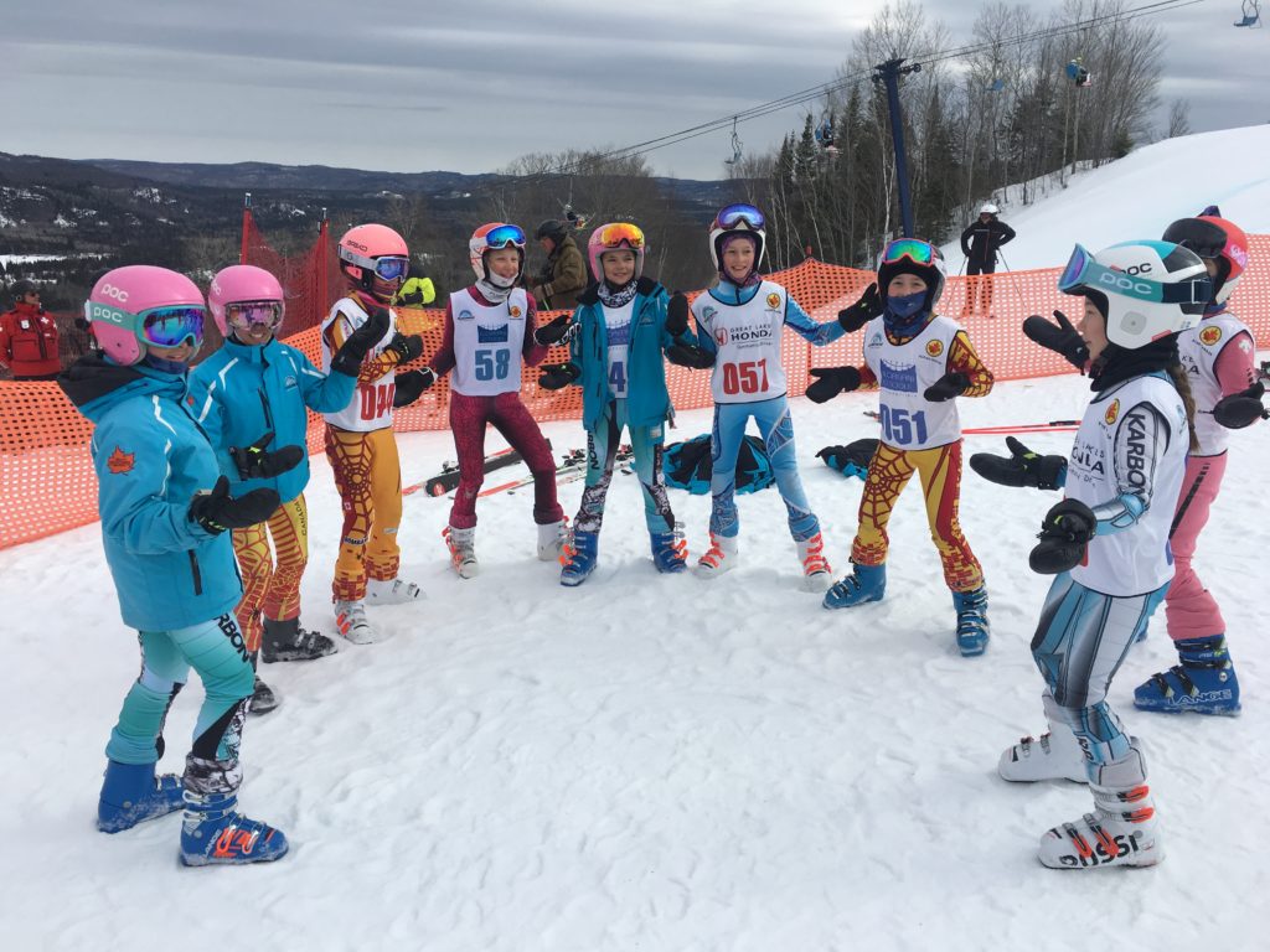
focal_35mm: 29
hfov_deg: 61.7
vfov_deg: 48.2
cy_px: 476
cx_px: 635
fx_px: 1064
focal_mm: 4.15
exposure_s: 1/1326
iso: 25
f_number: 2.2
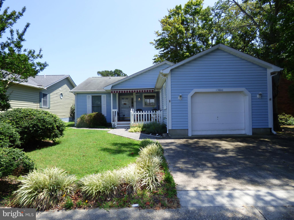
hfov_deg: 81.7
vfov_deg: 66.0
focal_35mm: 20
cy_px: 110
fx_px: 170
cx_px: 147
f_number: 2.8
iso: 100
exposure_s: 1/800
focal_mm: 3.58
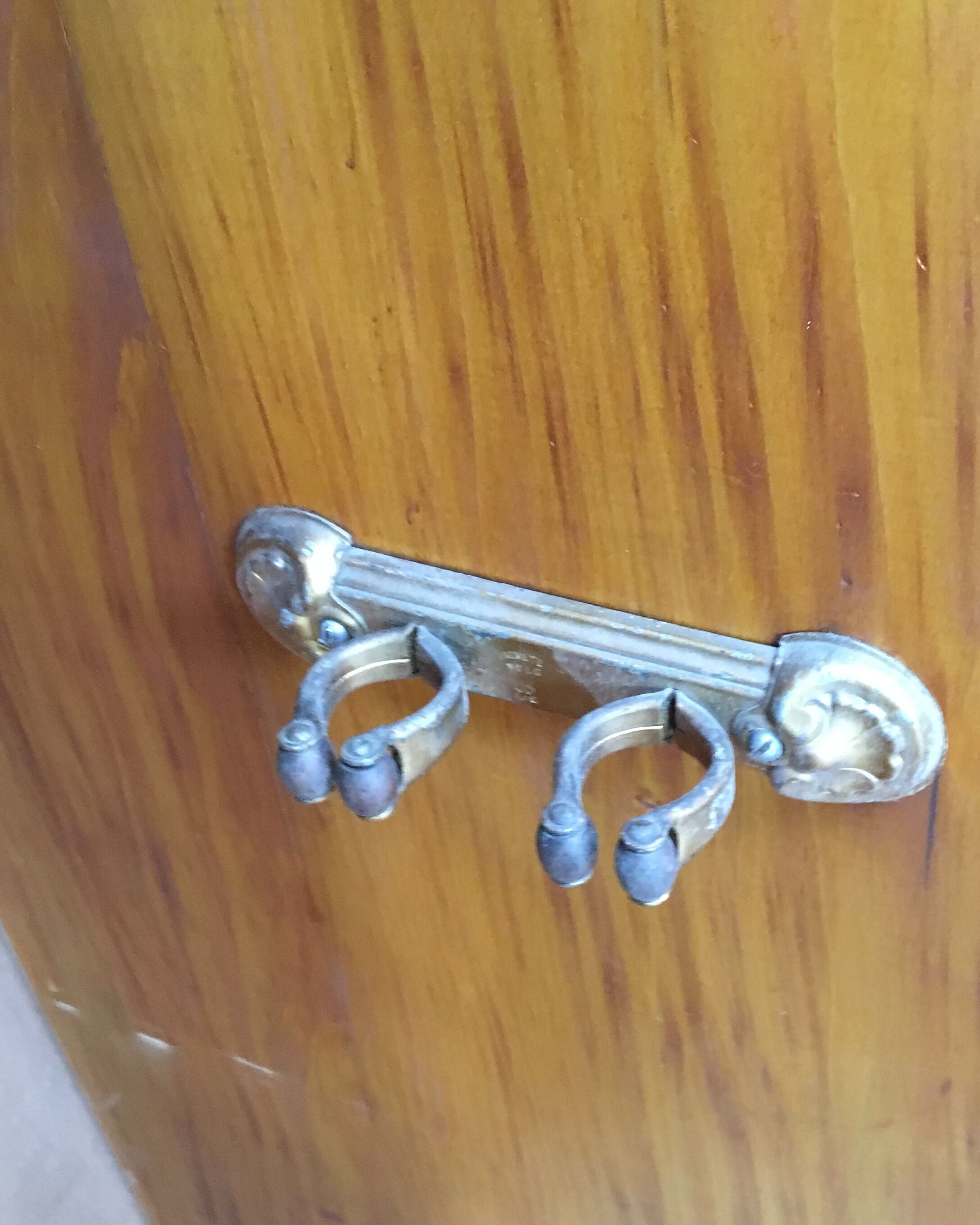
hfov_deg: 35.4
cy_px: 615
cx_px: 638
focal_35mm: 42
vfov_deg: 43.8
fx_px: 1523
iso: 400
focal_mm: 4.15
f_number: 2.2
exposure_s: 1/17
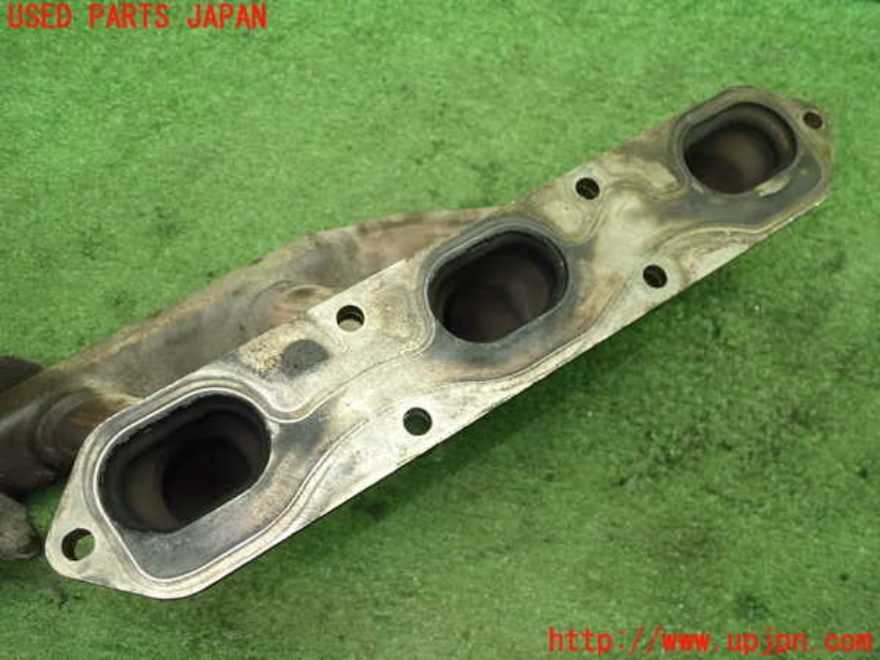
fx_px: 763
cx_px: 440
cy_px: 330
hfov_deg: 60.0
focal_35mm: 30
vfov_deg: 46.8
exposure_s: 1/100
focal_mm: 5.5
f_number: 2.3
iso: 800
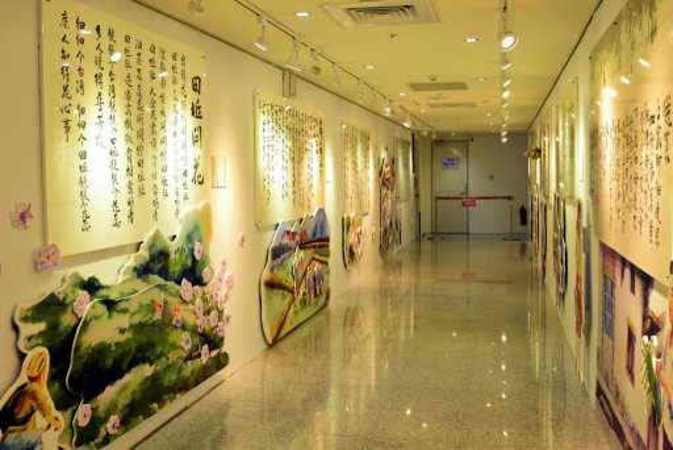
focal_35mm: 36
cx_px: 336
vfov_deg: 36.9
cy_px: 225
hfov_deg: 53.1
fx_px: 673
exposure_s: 1/30
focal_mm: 24
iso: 800
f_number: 5.6
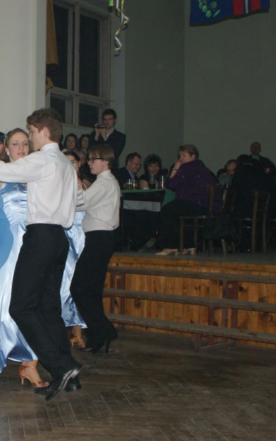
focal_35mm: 56
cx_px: -43
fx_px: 674
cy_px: 223
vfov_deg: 36.3
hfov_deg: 21.7
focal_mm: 24
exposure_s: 1/60
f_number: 5.6
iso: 400
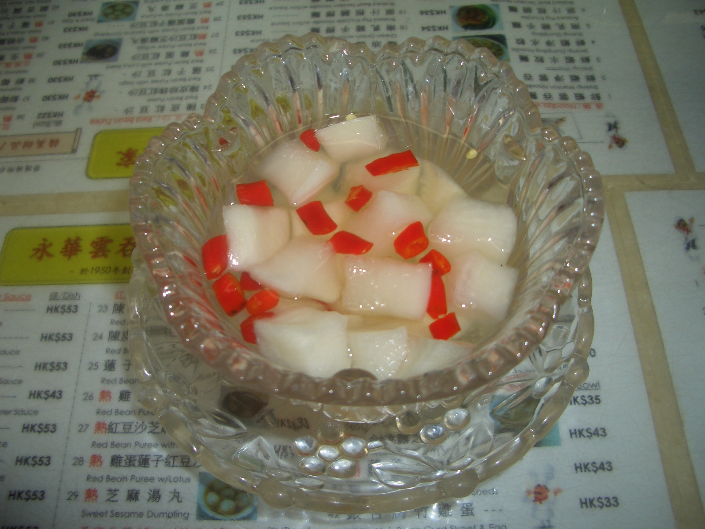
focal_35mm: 35
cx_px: 352
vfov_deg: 40.7
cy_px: 264
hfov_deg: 52.6
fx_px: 713
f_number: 2.6
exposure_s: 1/60
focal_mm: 5.8
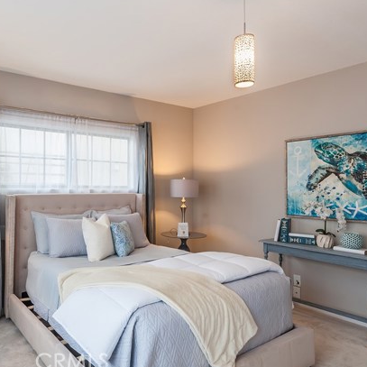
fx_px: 288
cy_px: 183
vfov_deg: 65.0
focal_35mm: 24
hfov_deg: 63.3
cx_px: 120
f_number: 14
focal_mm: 12
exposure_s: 1/2.5
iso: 200
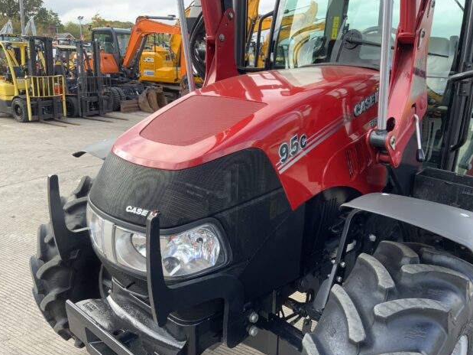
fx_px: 410
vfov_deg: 46.8
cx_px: 239
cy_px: 181
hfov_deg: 60.0
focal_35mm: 30
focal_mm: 3
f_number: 1.8
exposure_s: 1/316
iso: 16
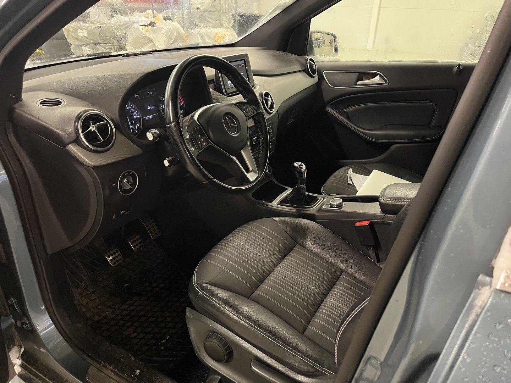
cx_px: 256
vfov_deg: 53.1
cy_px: 192
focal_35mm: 26
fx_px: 384
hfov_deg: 67.3
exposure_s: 1/50
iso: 400
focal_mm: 5.1
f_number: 1.6
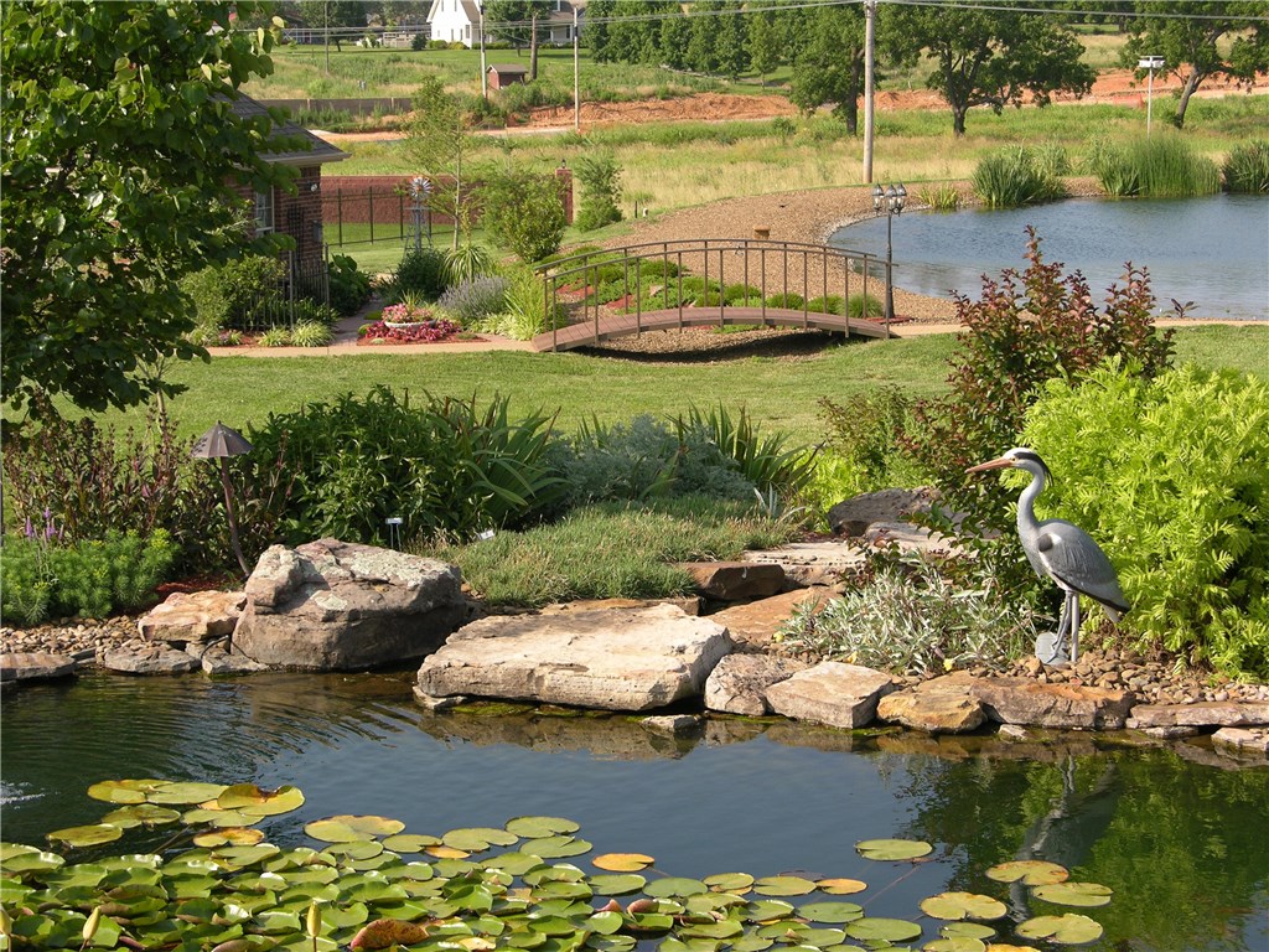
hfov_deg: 23.8
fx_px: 3006
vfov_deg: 18.0
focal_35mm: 82
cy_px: 476
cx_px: 634
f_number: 4.4
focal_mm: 21
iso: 50
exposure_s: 1/225
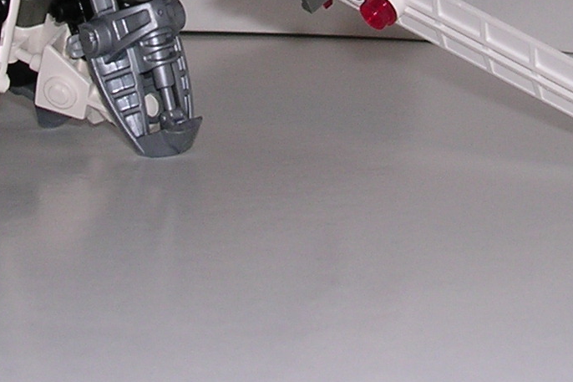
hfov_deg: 17.3
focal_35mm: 118
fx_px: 1878
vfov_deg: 11.1
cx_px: 258
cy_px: -218
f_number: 2.8
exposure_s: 1/60.1
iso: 100
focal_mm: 5.8
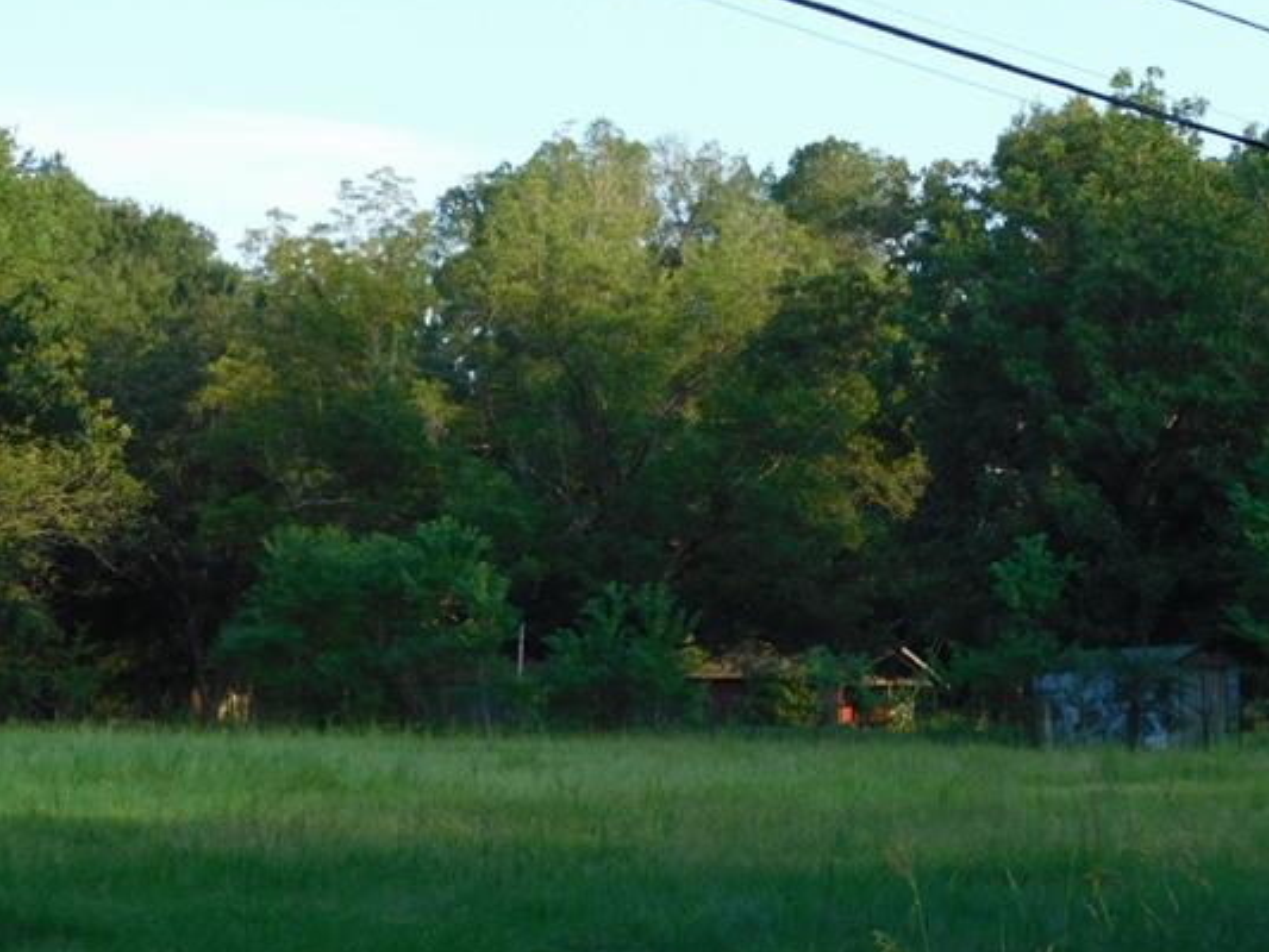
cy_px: 505
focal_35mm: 98
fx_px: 3593
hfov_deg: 19.9
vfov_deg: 15.1
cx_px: 874
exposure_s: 1/160
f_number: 3.8
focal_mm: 9
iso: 125
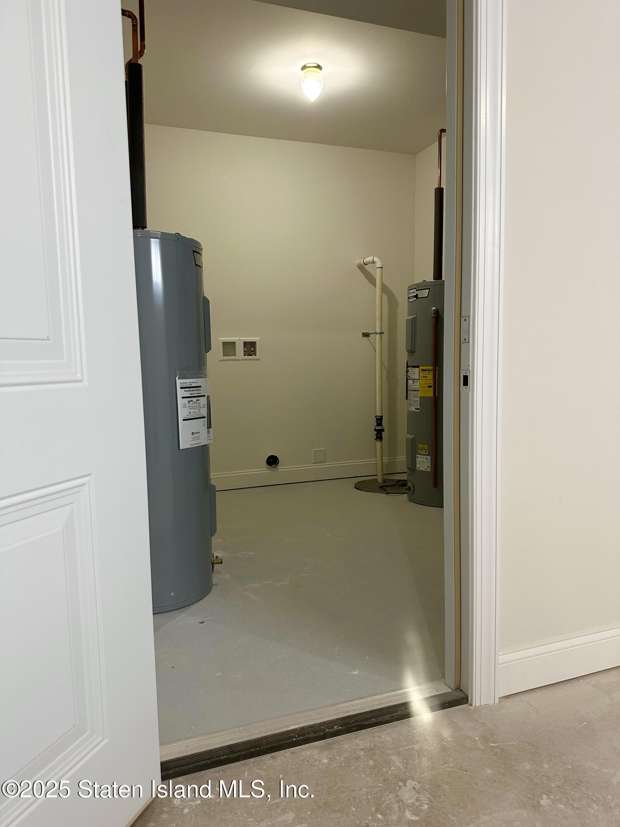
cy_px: 414
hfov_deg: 56.8
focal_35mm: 24
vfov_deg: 71.6
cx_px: 310
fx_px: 573
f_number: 1.78
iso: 200
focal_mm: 6.86
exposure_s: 1/60
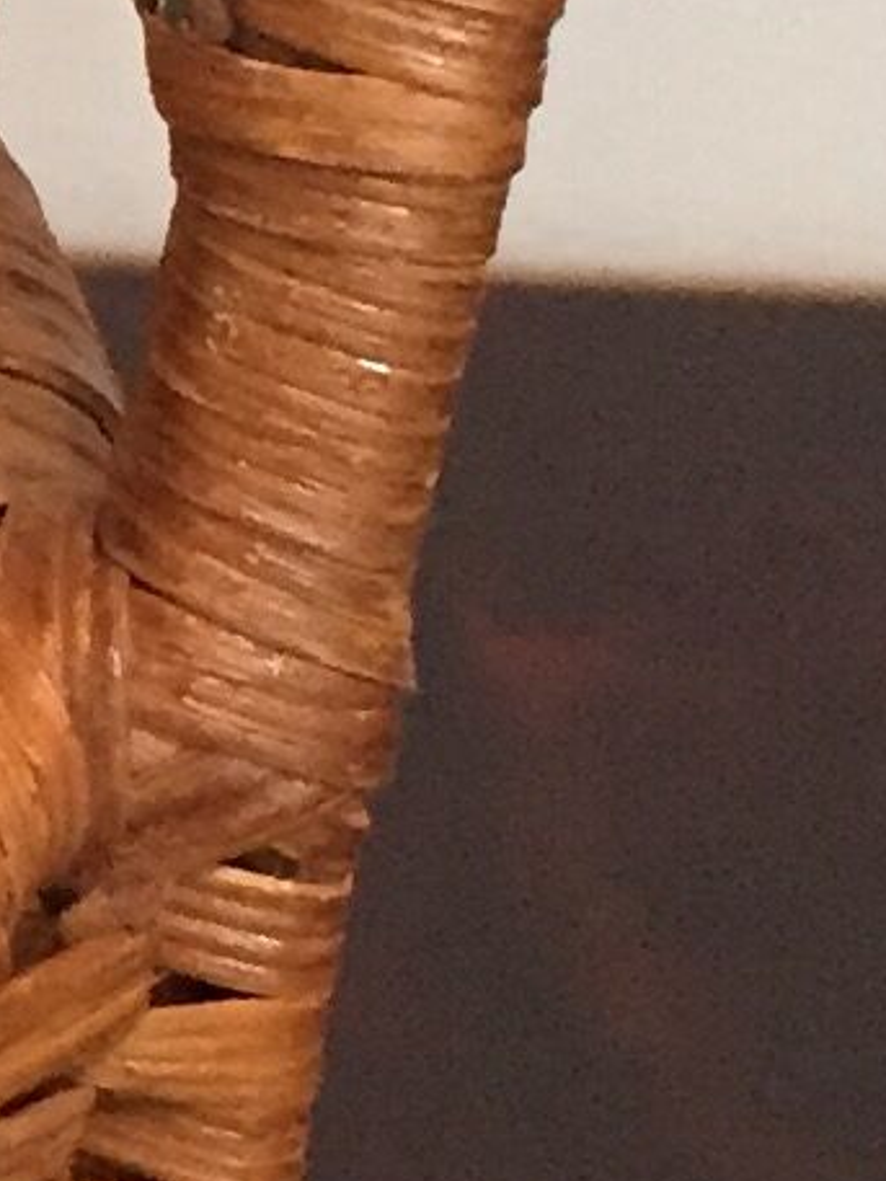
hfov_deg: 6.7
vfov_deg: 9.5
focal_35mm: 207
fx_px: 7061
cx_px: -1436
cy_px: 59
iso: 250
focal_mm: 4.15
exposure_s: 1/20
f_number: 2.2
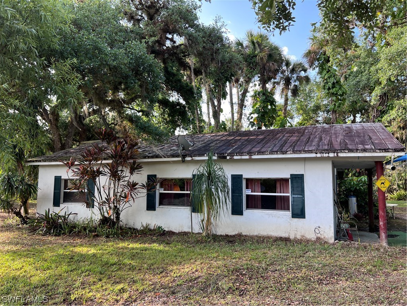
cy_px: 153
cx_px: 204
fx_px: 306
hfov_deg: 67.3
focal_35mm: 26
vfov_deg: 53.1
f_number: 1.5
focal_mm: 5.7
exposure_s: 1/375
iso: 50
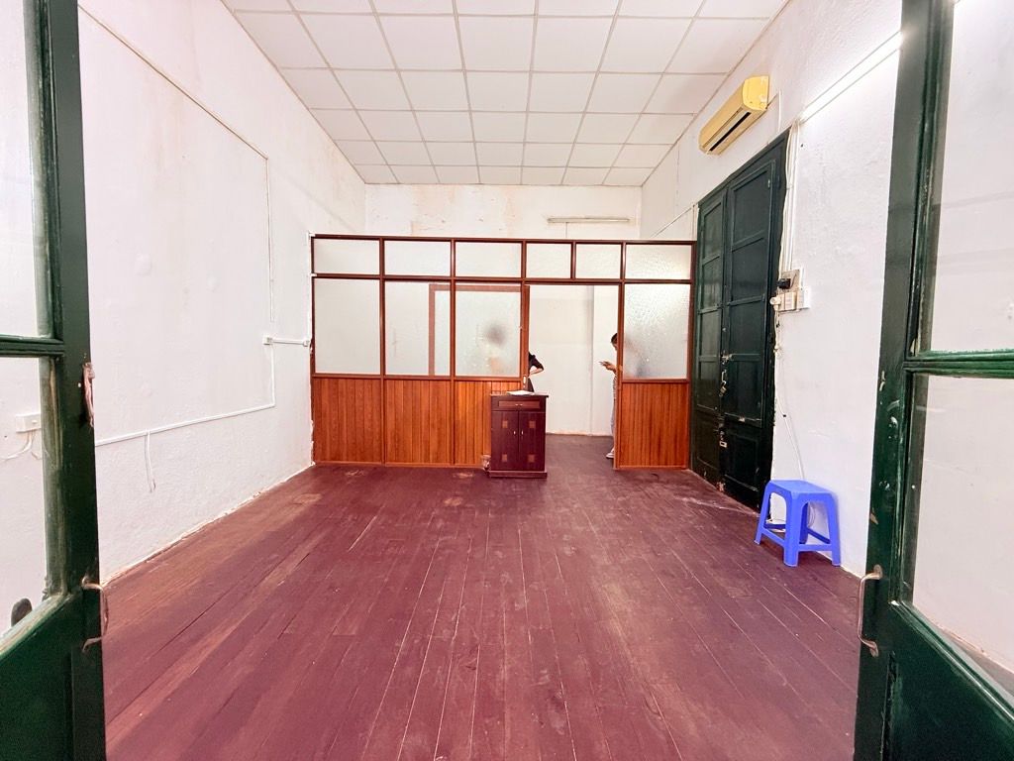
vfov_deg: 85.7
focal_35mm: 14
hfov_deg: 102.1
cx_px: 507
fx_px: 410
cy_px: 380
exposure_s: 1/50
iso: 400
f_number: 2.2
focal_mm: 2.22
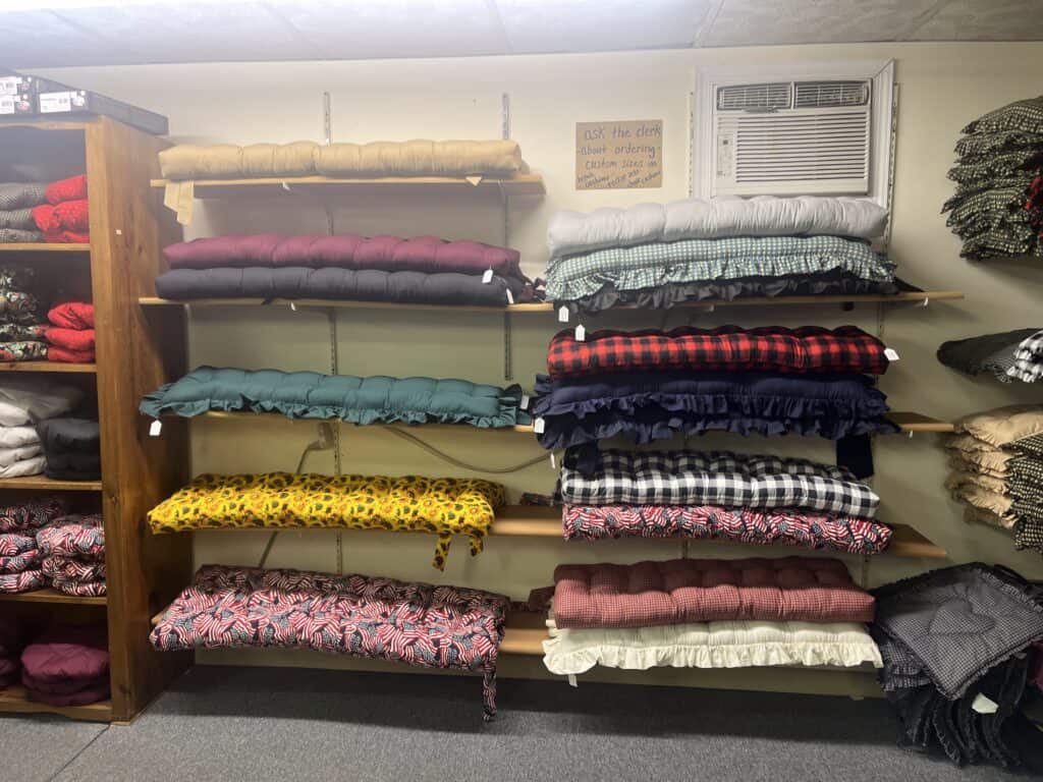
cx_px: 522
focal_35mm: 26
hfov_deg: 67.3
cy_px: 391
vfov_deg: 53.1
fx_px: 783
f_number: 1.6
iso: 80
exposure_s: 1/60
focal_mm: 5.1
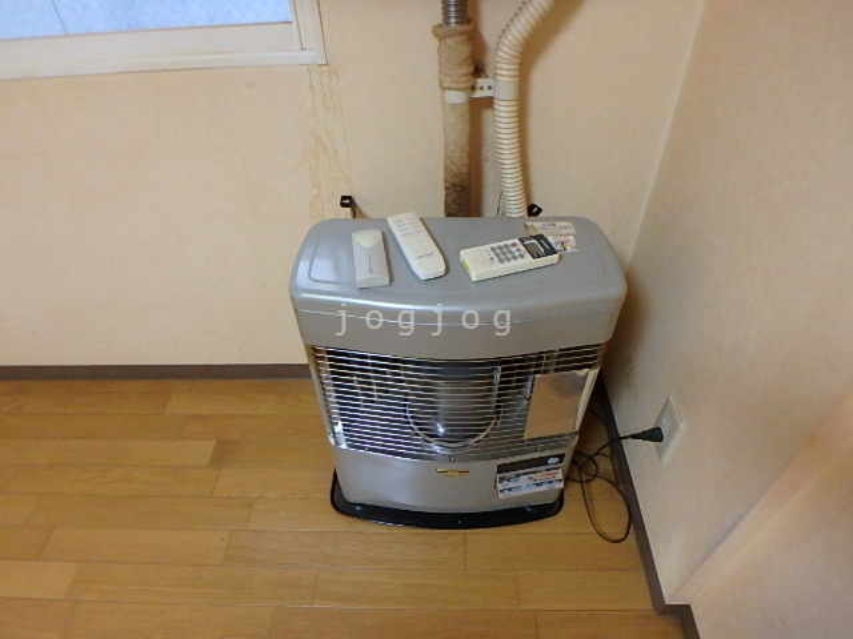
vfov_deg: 63.4
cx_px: 426
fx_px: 517
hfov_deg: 79.0
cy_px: 320
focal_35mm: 21
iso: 640
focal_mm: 3.7
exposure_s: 1/30
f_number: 3.5
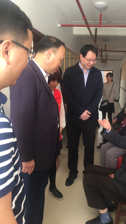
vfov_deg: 61.0
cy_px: 111
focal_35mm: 32
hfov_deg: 36.3
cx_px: 84
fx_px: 190
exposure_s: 1/33
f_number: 2.2
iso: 40
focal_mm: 4.15
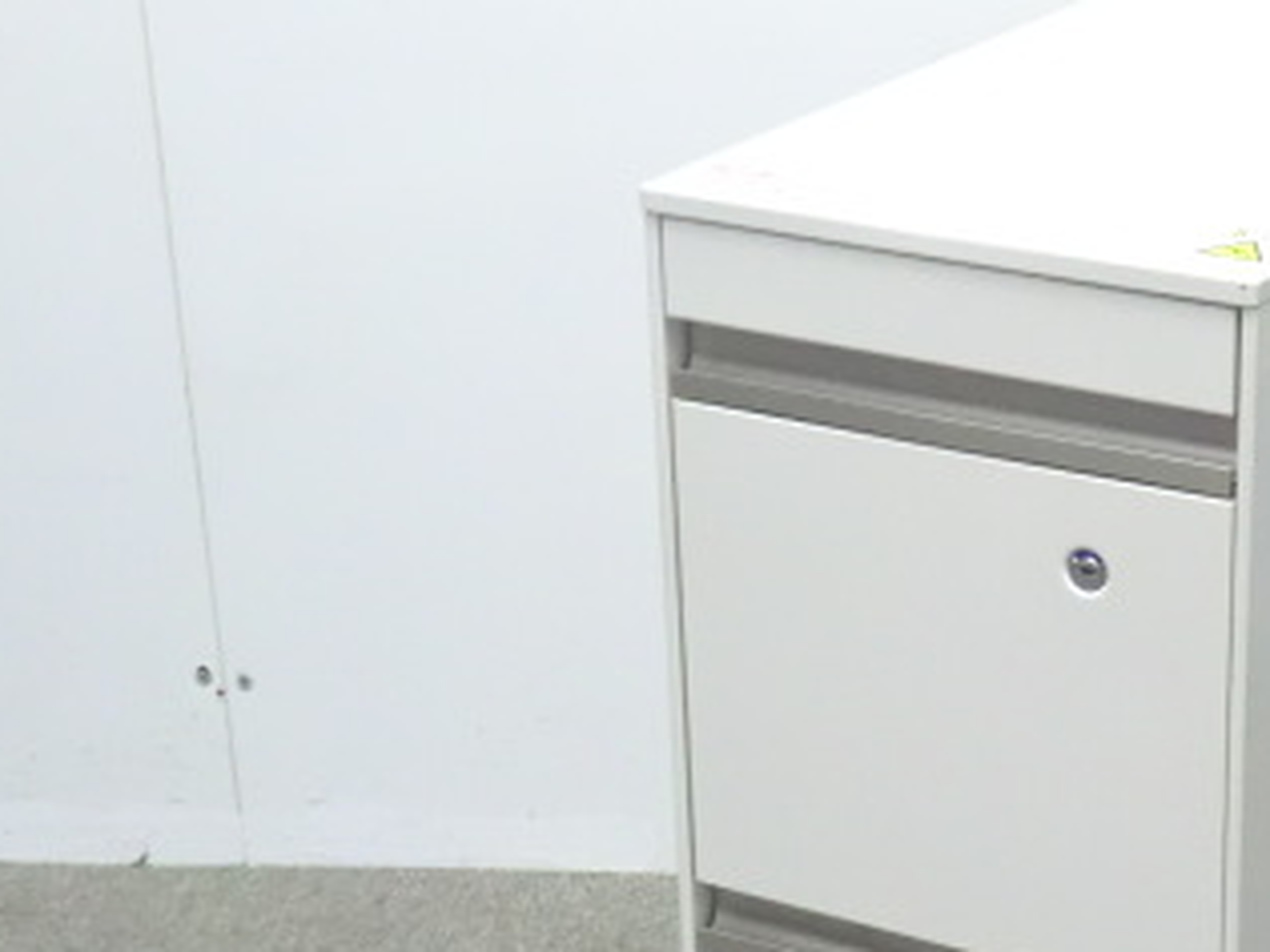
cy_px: 675
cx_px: 1001
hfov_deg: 21.3
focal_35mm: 91
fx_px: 3339
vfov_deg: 16.2
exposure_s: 1/30
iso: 800
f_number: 4.3
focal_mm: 8.2
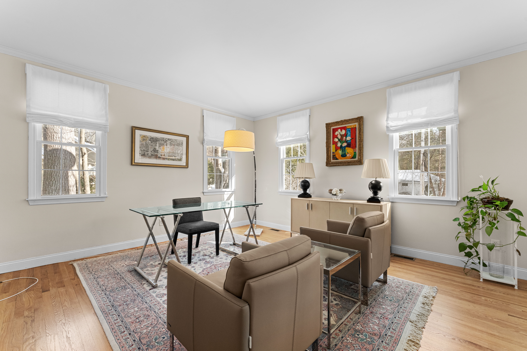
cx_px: 264
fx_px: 221
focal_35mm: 15
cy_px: 176
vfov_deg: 77.0
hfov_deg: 100.0
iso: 1600
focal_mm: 15.1
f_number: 11
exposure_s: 1/25
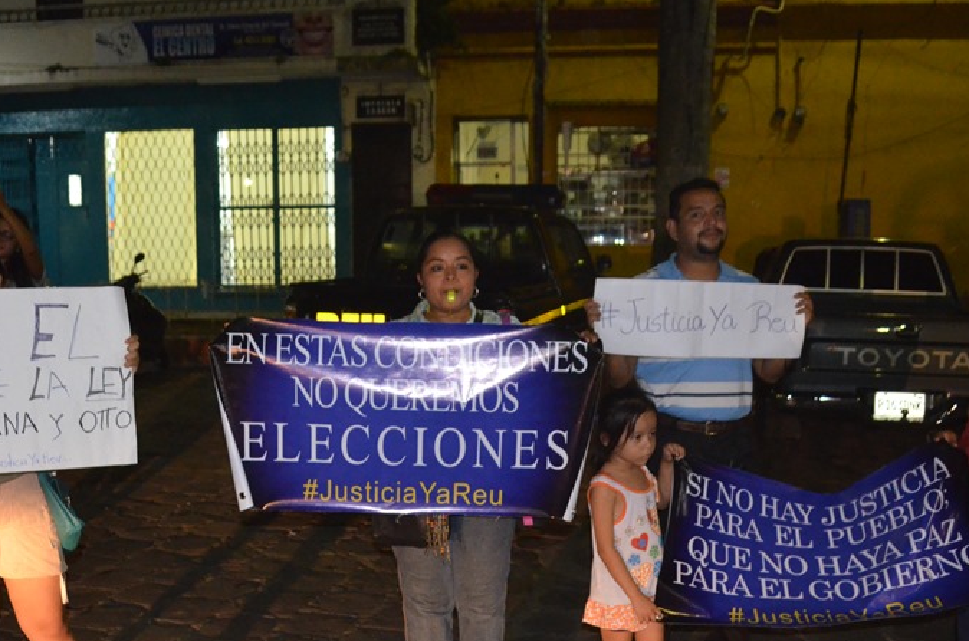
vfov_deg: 32.3
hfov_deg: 47.2
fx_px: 1101
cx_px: 384
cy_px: 414
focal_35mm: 41
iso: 3200
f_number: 3.5
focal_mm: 18
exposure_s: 1/60
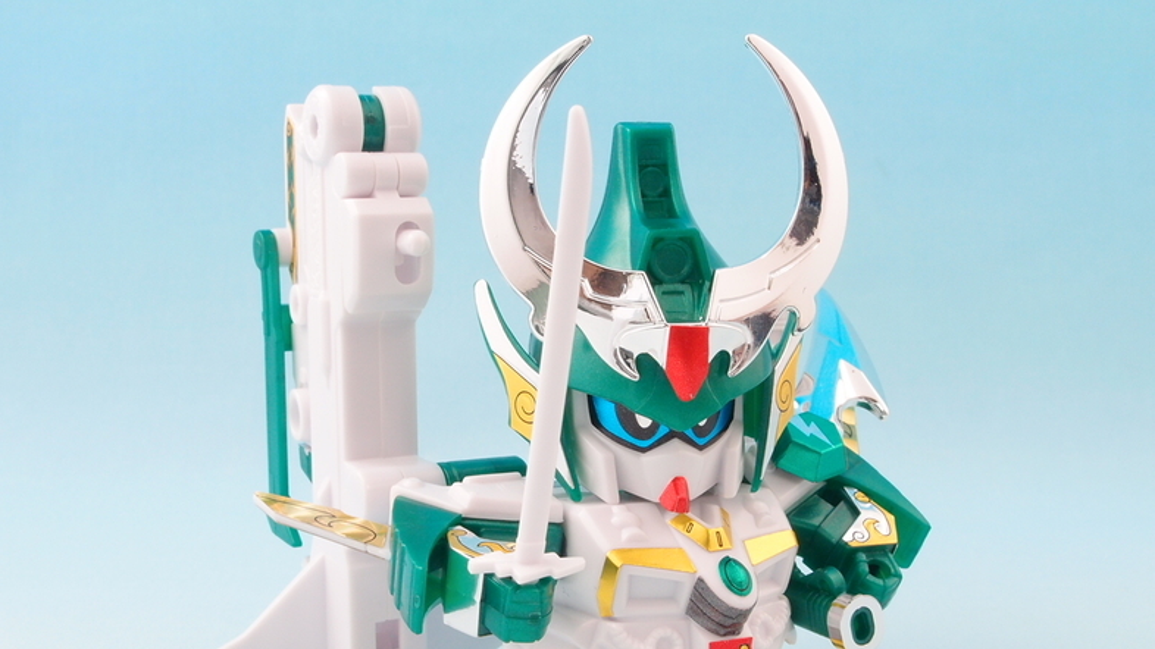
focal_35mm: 51
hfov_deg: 40.6
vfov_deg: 23.4
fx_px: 1562
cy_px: 426
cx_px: 579
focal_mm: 9.87
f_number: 8
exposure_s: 1
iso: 100
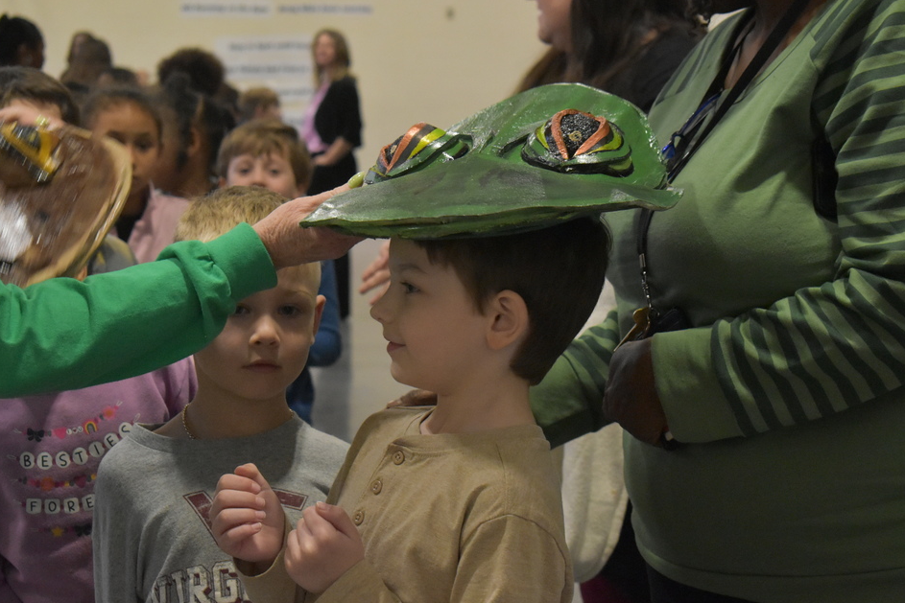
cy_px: 317
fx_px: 2251
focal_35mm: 90
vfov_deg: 15.3
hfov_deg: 22.7
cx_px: 448
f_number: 5.6
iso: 4000
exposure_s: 1/125
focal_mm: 55
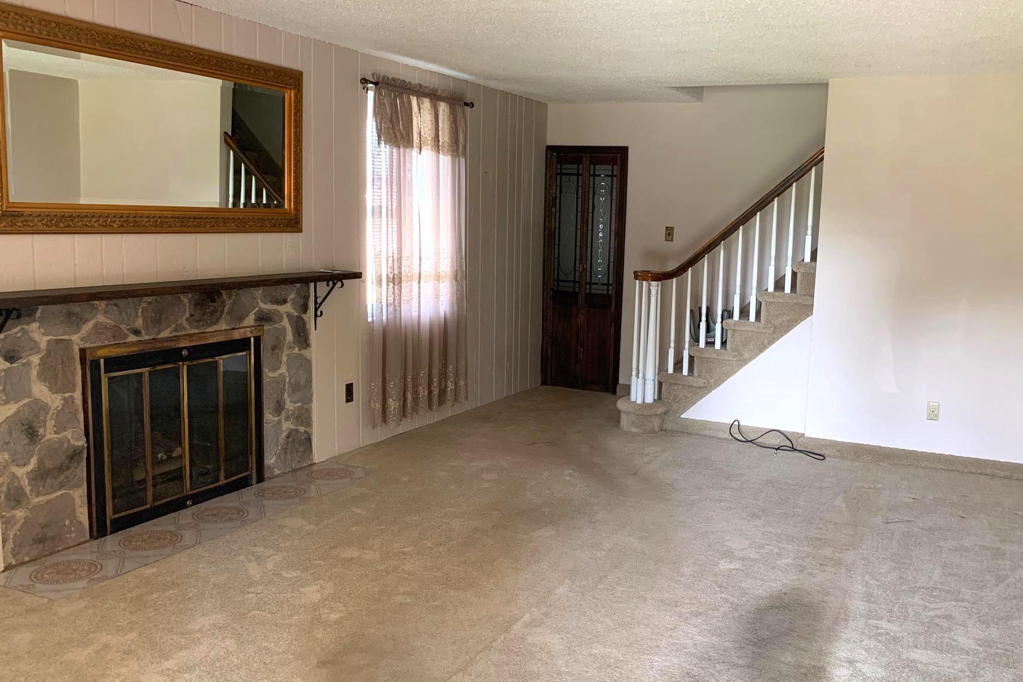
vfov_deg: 41.1
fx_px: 909
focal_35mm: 32
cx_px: 597
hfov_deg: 58.4
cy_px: 356
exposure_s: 1/60
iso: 200
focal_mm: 4.25
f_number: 1.8
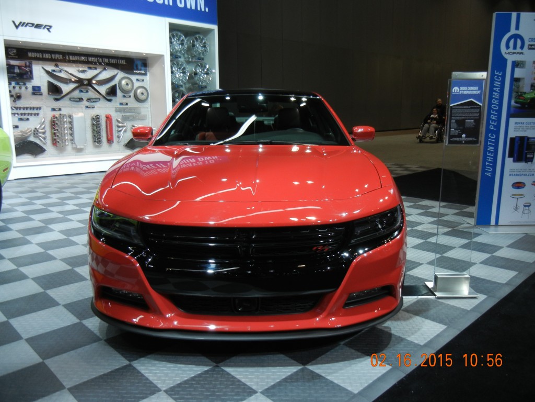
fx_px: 464
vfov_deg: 46.8
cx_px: 268
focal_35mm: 30
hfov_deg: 60.0
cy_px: 201
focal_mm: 5.4
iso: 190
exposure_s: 1/57.5
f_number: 3.5
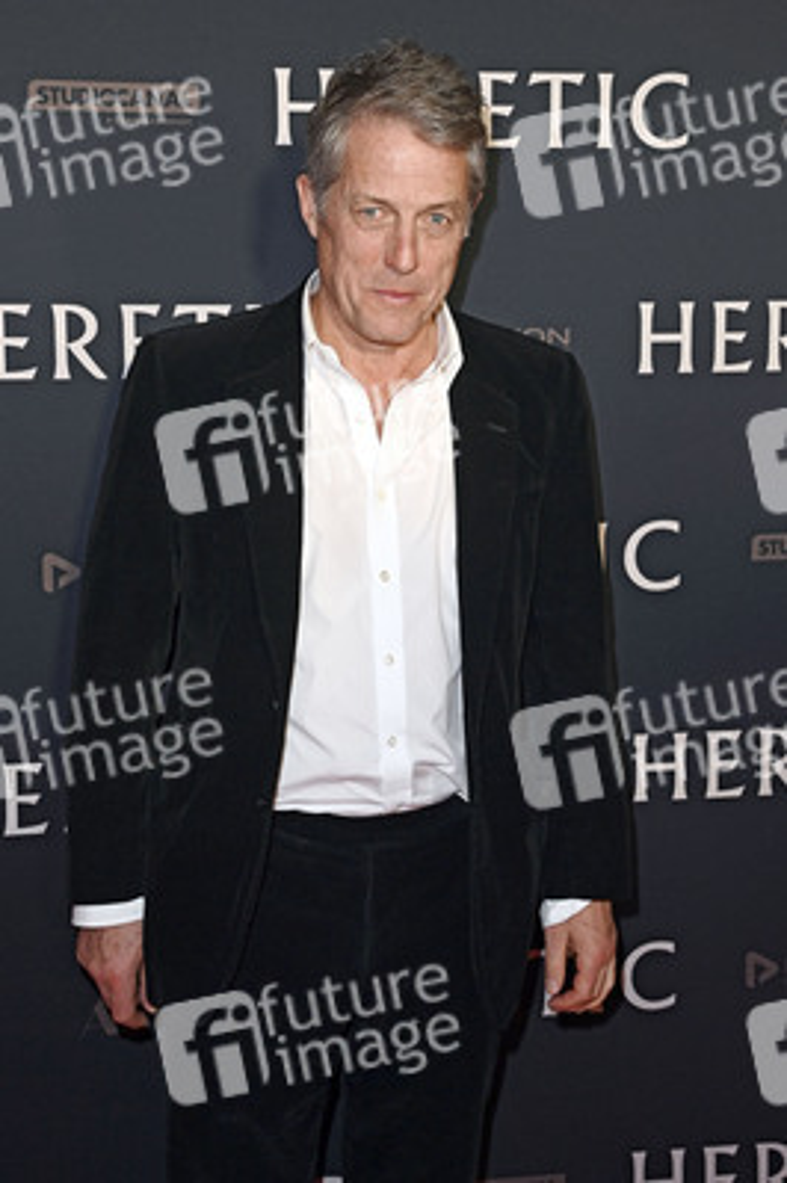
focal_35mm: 46
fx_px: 1511
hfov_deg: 29.2
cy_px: 592
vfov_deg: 42.8
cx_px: 394
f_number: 5.6
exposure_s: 1/200
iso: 1600
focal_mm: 46
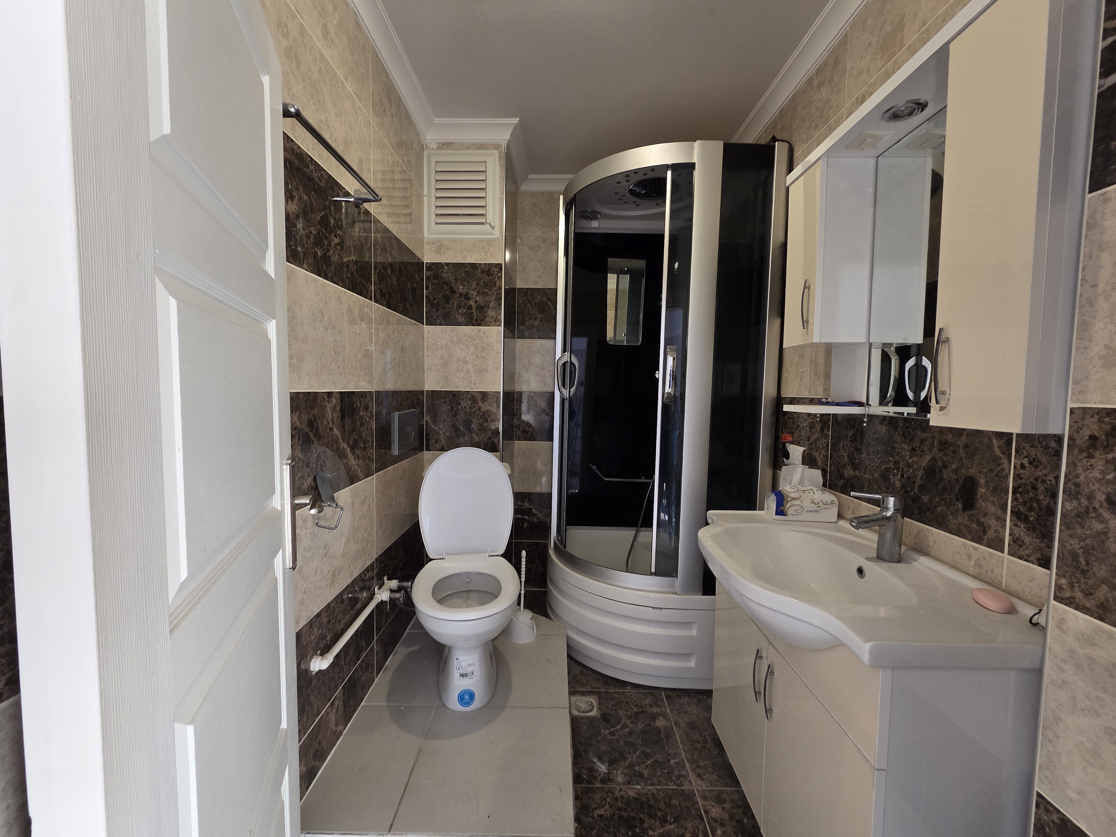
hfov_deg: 106.2
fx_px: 419
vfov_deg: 89.9
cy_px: 418
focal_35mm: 13
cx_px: 558
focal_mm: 2.2
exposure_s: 1/50
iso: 250
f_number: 2.2
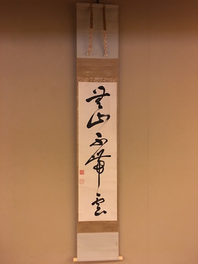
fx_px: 221
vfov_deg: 61.7
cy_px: 132
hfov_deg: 48.2
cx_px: 99
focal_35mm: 29
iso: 64
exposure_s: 1/4
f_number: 2.2
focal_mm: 4.15
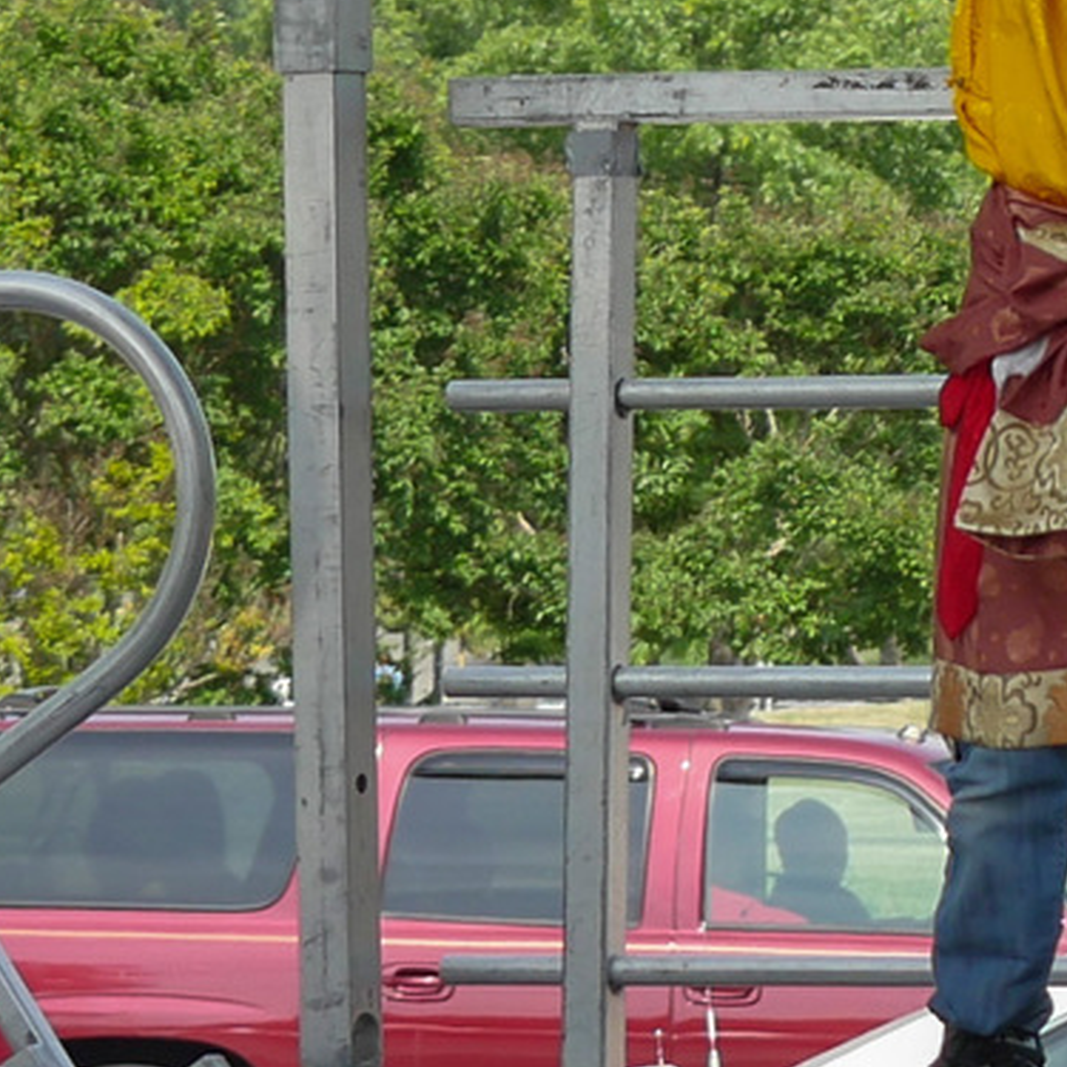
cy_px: -246
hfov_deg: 3.9
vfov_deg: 3.9
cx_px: 1946
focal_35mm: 448
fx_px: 15623
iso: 200
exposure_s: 1/640
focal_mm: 38
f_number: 4
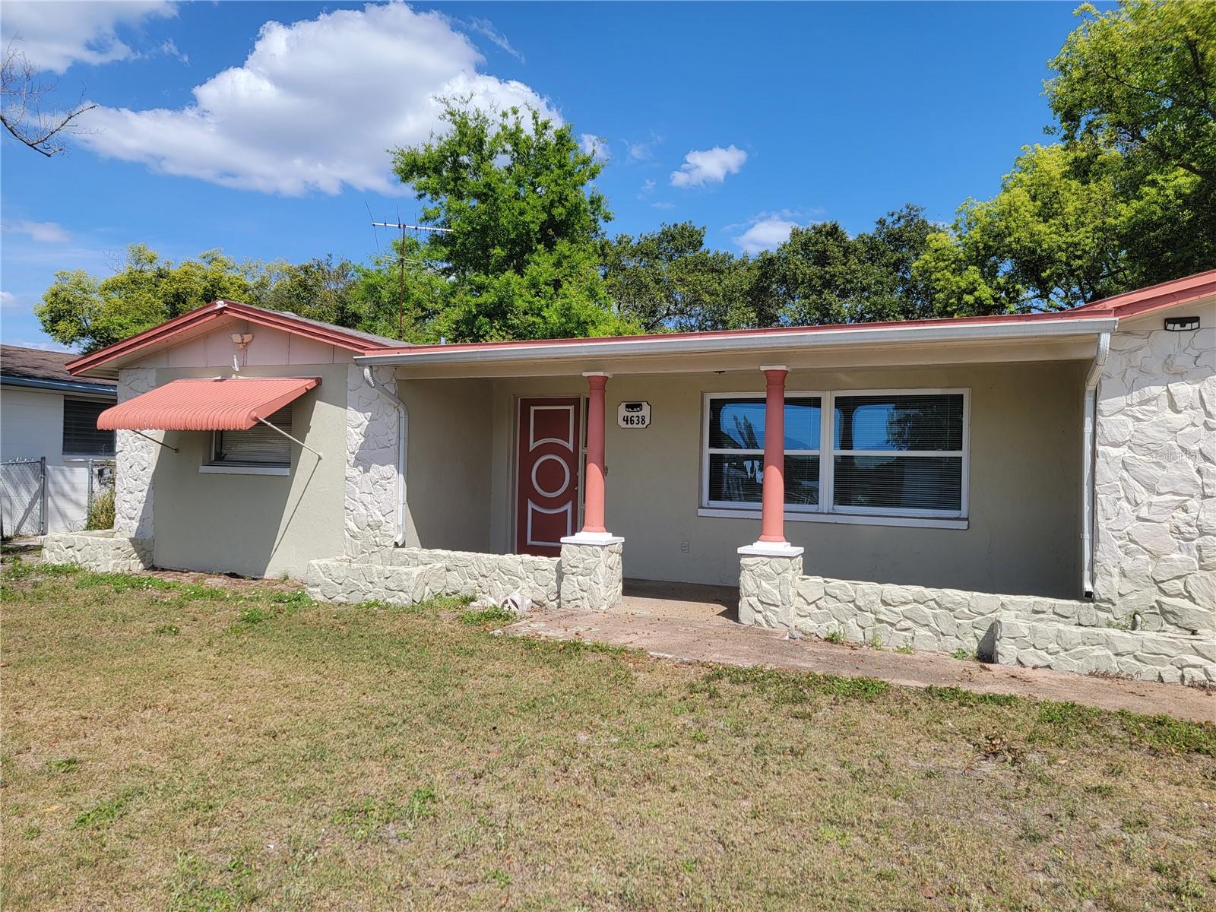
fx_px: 843
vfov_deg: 56.8
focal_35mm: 24
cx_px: 608
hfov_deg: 71.6
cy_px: 456
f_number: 1.8
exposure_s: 1/989
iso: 16
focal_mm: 6.7
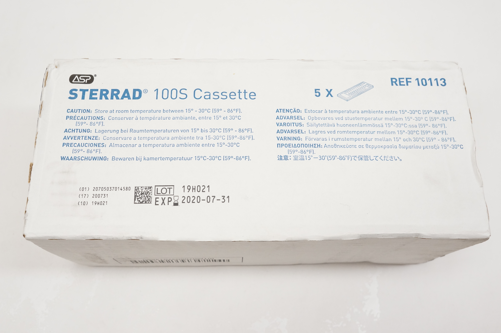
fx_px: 500
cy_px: 166
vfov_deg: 36.8
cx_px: 250
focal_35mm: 36
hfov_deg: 53.2
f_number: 7.1
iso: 800
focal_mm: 24
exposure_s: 1/100
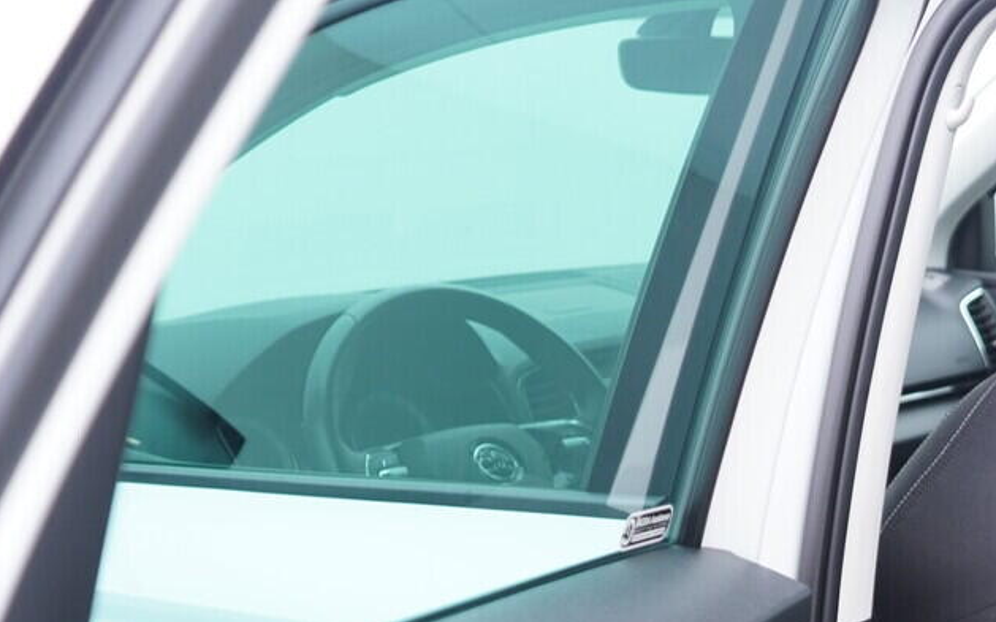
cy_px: 720
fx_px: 2280
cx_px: 998
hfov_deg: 23.6
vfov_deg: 15.1
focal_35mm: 84
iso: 250
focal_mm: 24
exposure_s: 1/40
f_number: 2.8
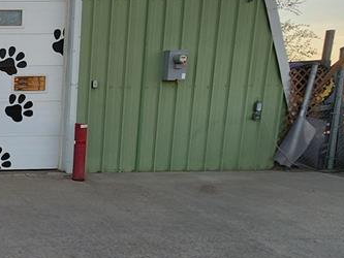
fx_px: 398
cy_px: 156
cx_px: -107
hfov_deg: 33.5
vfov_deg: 35.8
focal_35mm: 40
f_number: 2.2
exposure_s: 1/596
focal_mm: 2.2
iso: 50
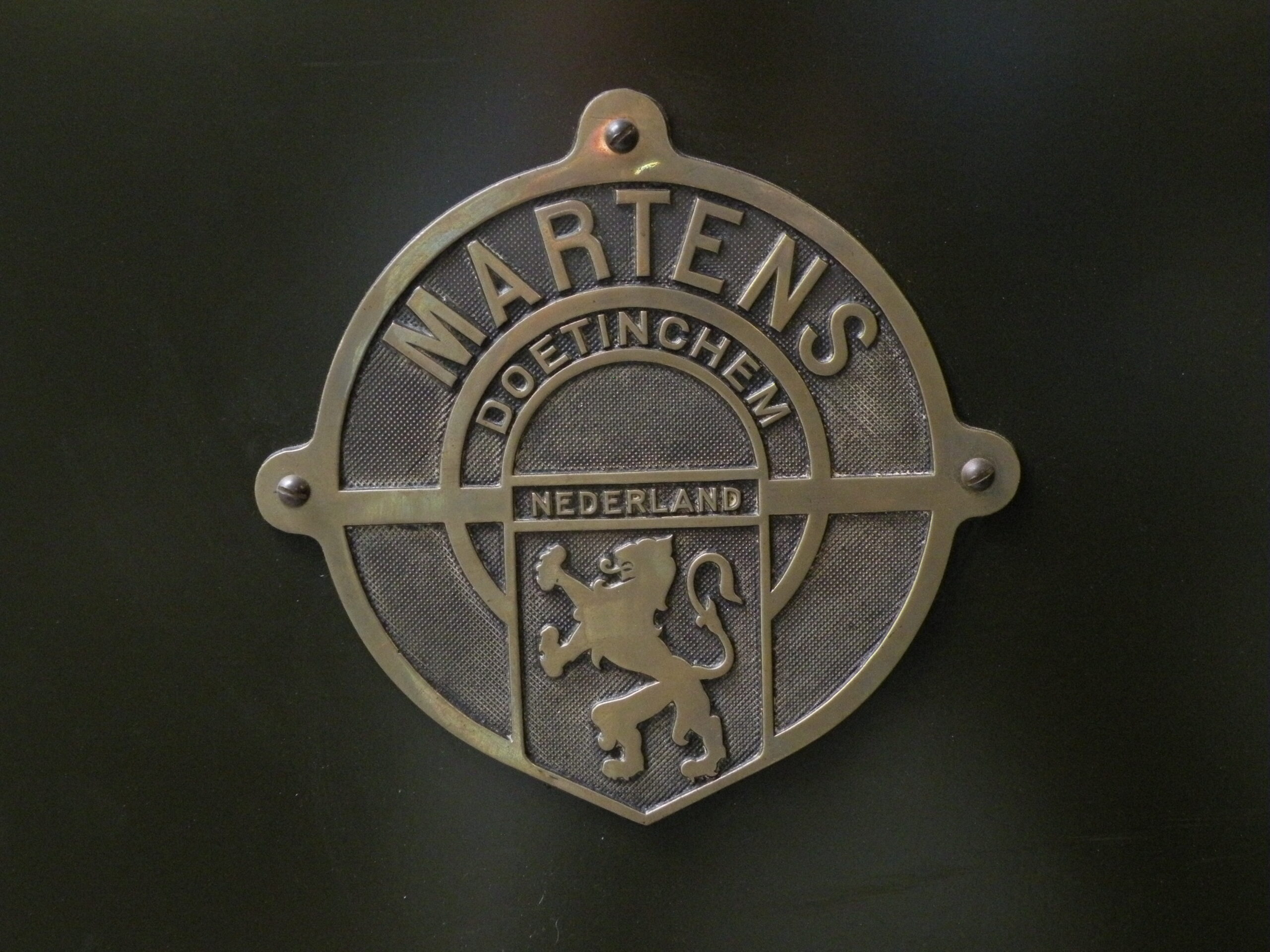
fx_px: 1541
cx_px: 635
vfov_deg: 34.3
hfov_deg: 44.8
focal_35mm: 42
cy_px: 476
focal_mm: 7.4
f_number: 3.2
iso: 400
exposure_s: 1/29
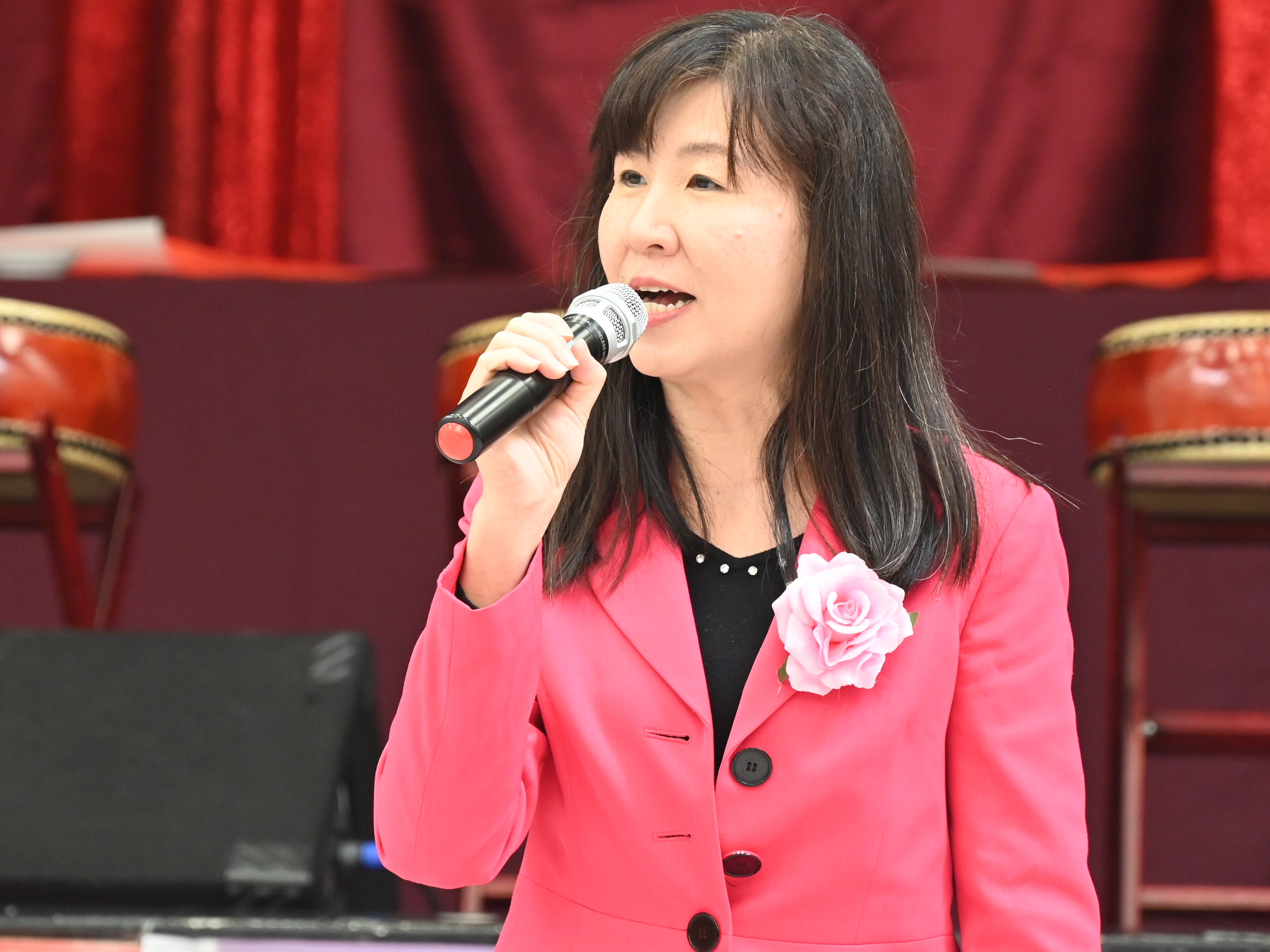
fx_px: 11558
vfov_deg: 4.7
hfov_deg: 6.3
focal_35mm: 315
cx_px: 546
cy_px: 538
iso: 3600
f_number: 6.3
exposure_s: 1/125
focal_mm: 200
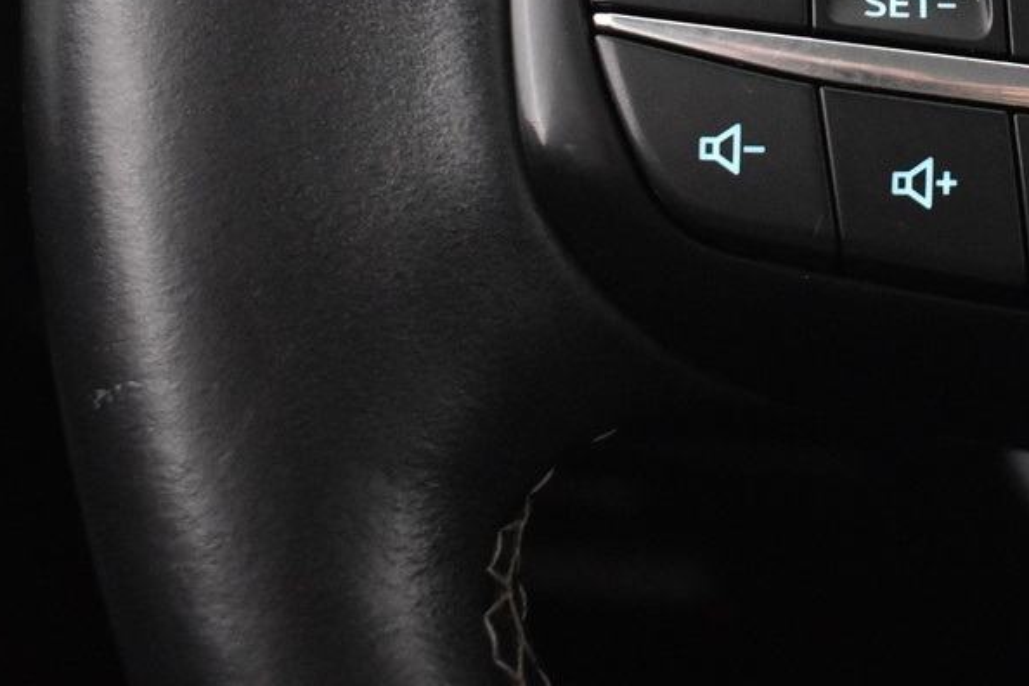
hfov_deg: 22.1
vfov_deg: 14.9
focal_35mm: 90
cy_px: -28
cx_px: 913
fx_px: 2572
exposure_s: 1/30
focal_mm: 22
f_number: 3.8
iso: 3200
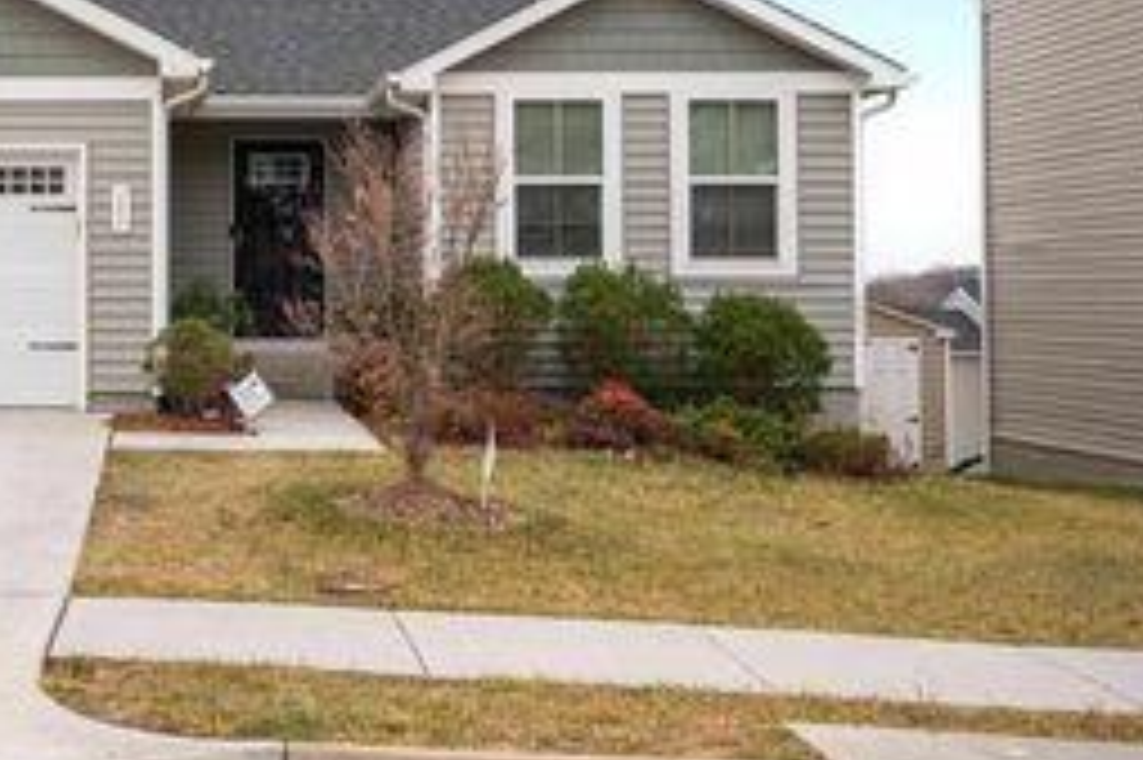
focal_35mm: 64
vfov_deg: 21.1
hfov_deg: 30.2
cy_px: 205
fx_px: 2030
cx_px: 130
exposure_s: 1/1250
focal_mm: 32.5
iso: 1000
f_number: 5
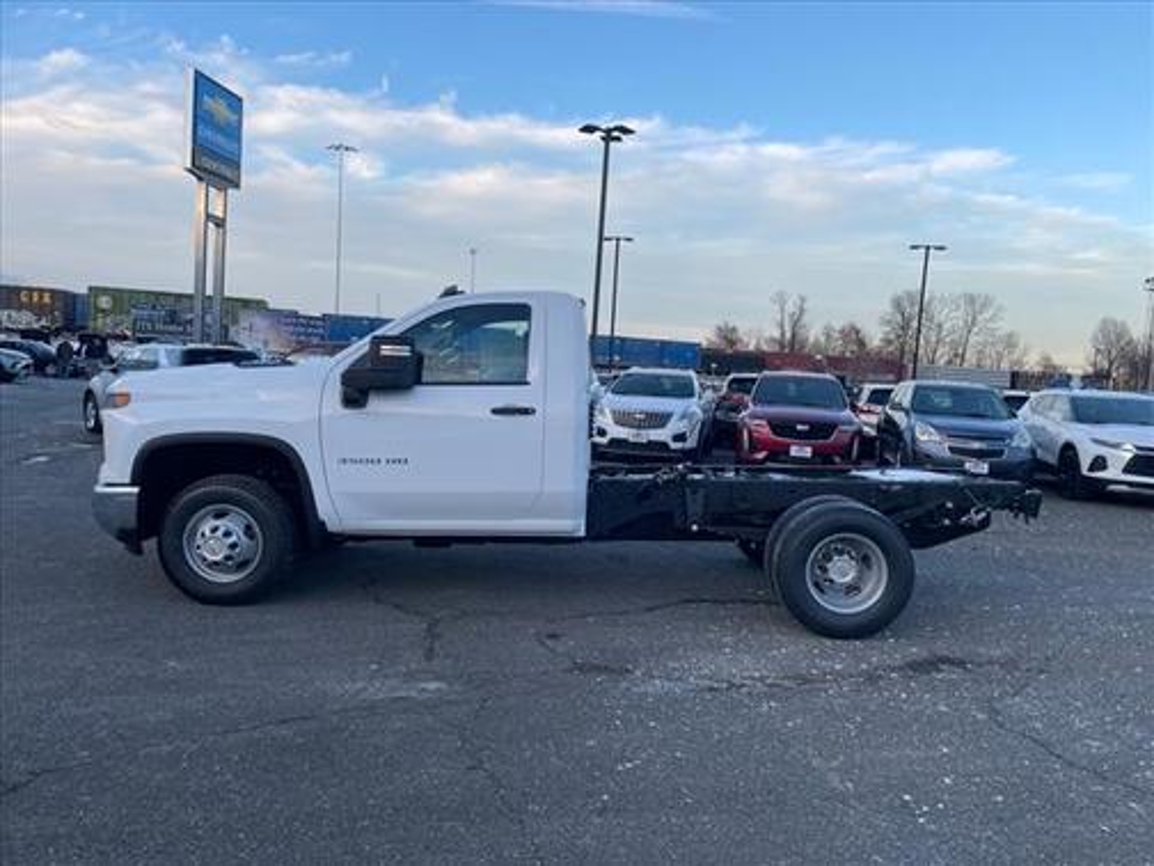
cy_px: 433
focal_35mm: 26
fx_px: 867
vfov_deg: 53.1
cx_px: 577
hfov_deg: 67.3
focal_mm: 4.2
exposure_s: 1/530
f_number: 1.6
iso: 32
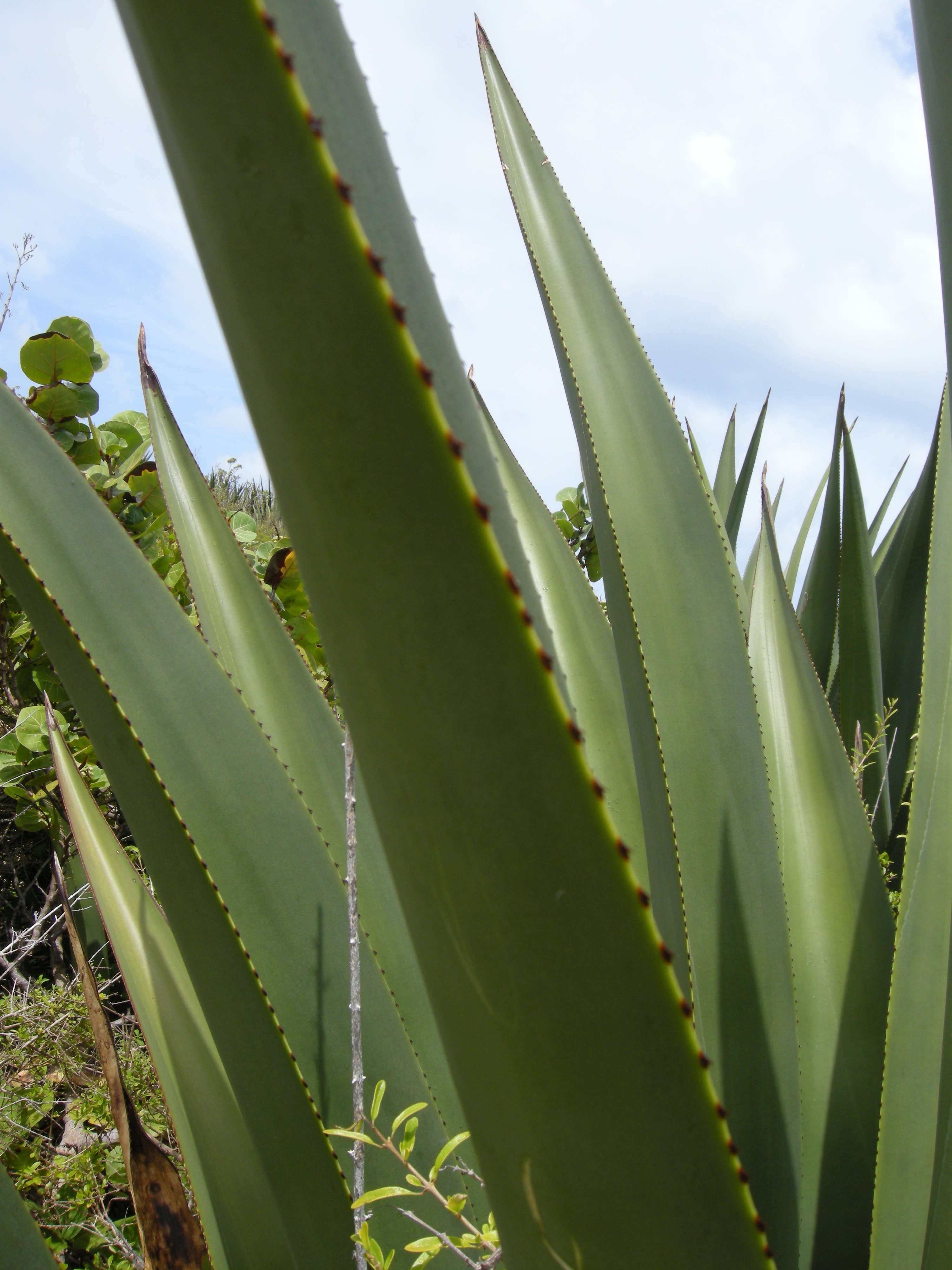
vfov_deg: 52.6
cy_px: 635
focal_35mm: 35
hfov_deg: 40.7
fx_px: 1283
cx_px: 476
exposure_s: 1/270
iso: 64
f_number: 5.4
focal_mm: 7.5
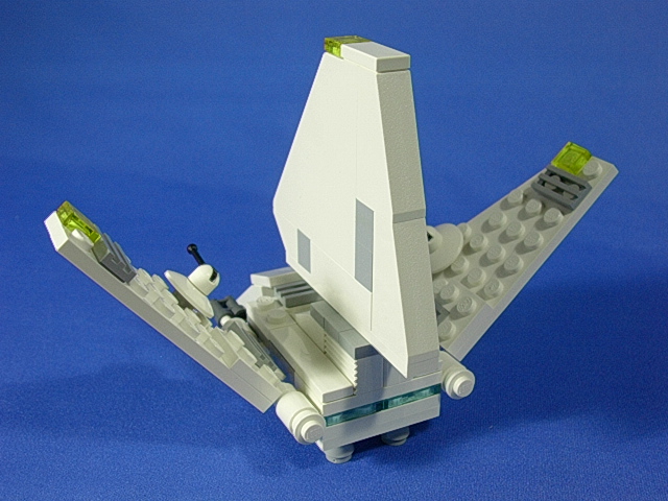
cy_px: 250
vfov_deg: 32.2
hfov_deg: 42.1
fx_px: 868
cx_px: 334
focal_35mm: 45
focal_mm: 6.7
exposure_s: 1/17.9
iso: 70
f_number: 2.9
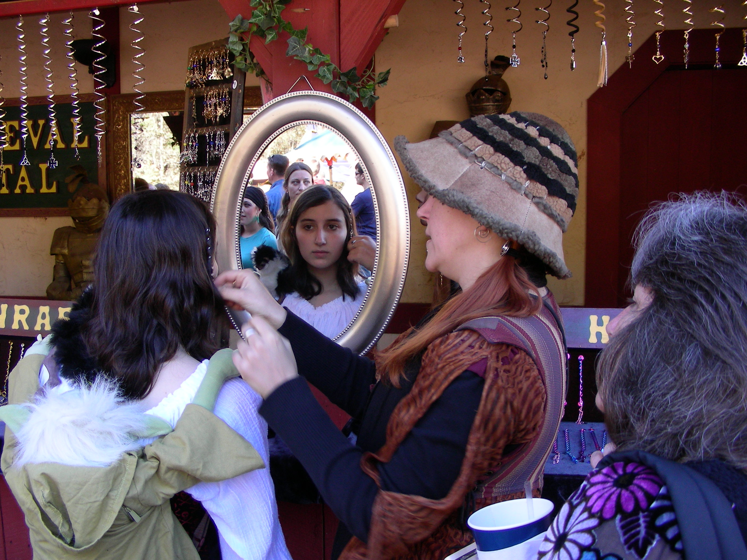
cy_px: 280
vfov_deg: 37.7
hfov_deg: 49.0
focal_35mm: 38
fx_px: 820
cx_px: 374
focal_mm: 6.3
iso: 50
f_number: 3.5
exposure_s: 1/44.5
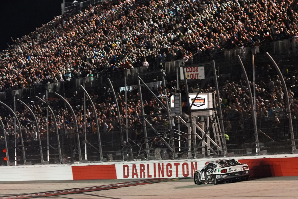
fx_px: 1341
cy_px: 100
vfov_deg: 8.5
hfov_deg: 12.7
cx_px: 149
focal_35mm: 162
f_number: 2.8
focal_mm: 108
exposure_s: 1/800
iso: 3200
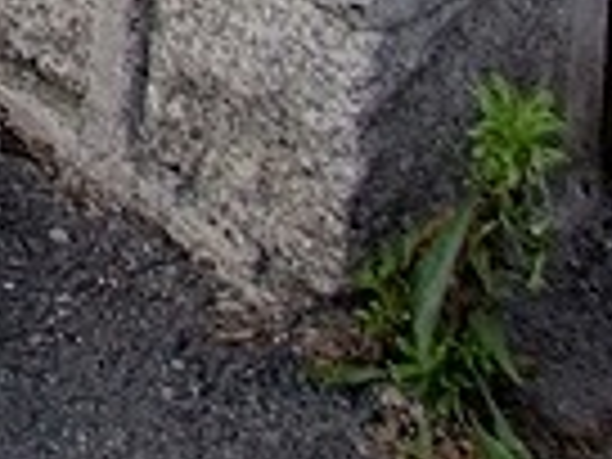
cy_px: -1674
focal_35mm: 236
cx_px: -1040
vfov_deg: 5.2
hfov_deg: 7.6
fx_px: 4172
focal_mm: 19
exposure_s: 1/80
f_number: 5.6
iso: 125
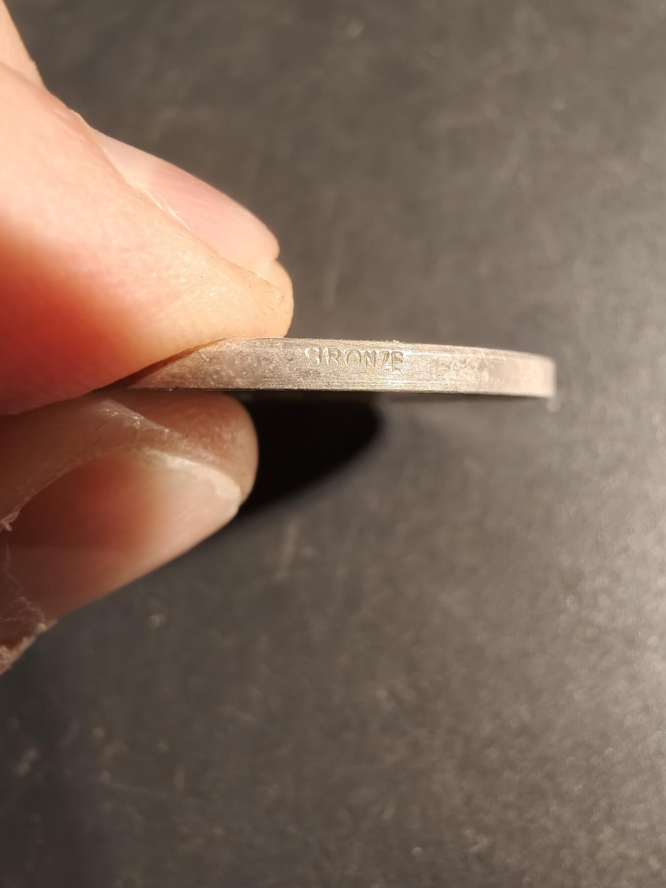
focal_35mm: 23
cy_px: 444
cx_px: 333
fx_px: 590
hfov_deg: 58.9
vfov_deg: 73.9
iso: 250
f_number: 2
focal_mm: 2.32
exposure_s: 1/50
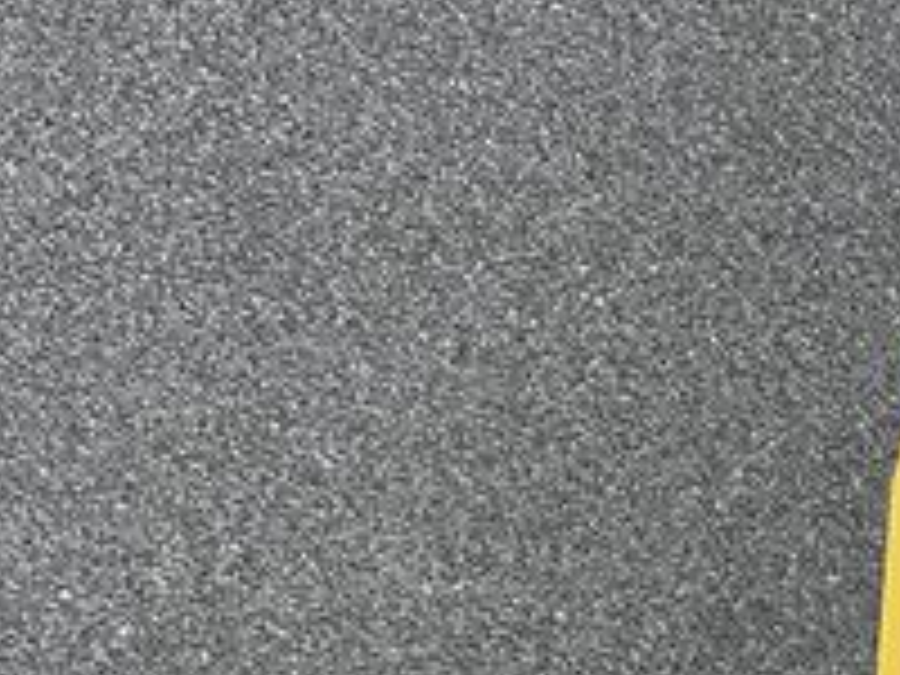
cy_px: 1035
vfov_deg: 5.7
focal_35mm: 256
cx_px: 1436
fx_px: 6656
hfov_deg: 7.6
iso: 25
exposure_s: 1/99
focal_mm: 7.5
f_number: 2.2
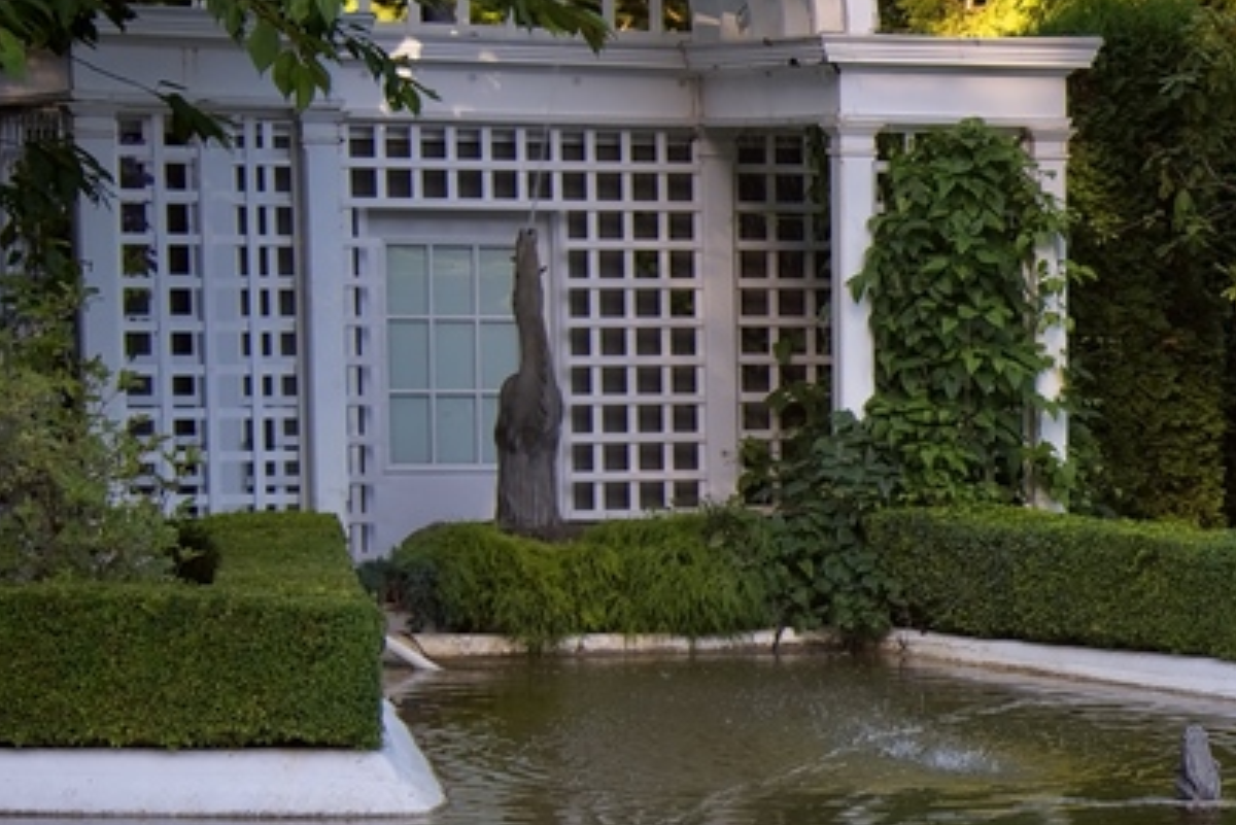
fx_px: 5495
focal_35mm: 160
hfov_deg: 12.4
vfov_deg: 8.6
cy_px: 738
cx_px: 1712
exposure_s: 1/100
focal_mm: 50
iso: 100
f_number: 5
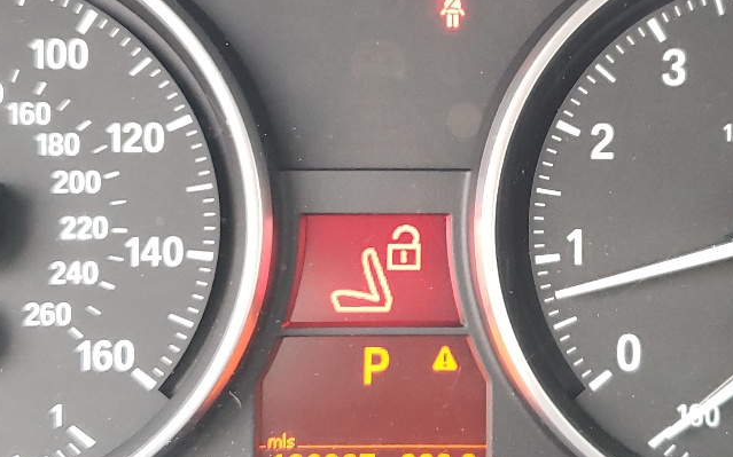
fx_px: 1378
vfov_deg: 18.8
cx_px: 452
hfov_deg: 29.7
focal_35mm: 69
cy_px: 152
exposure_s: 1/60.2
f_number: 1.5
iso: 209
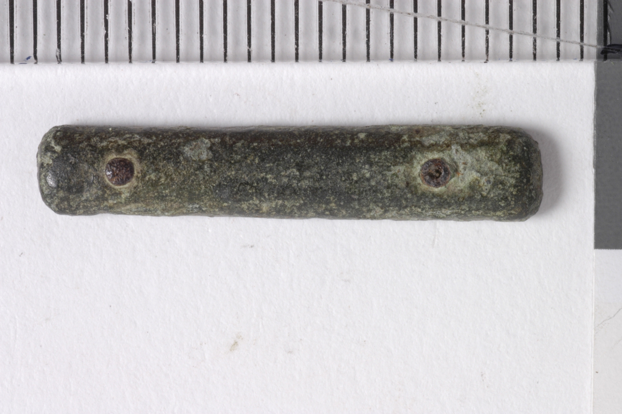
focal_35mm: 82
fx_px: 1424
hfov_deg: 24.6
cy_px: 207
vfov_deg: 16.5
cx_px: 311
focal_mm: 55
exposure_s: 1/100
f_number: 29
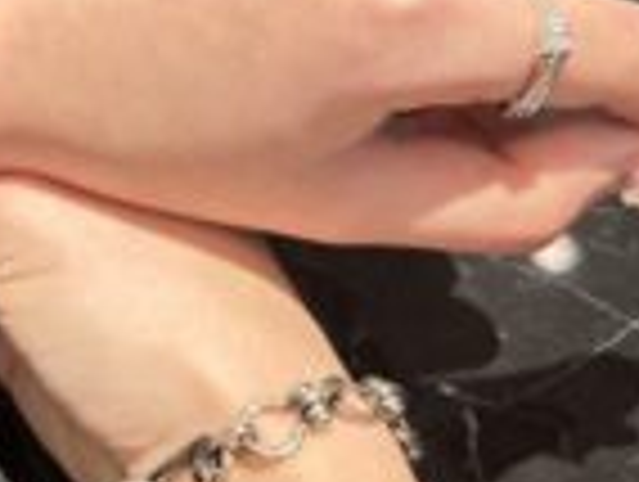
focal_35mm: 72
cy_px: -63
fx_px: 1331
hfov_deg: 23.9
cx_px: -178
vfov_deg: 19.5
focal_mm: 6.86
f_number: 1.78
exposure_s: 1/100
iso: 200
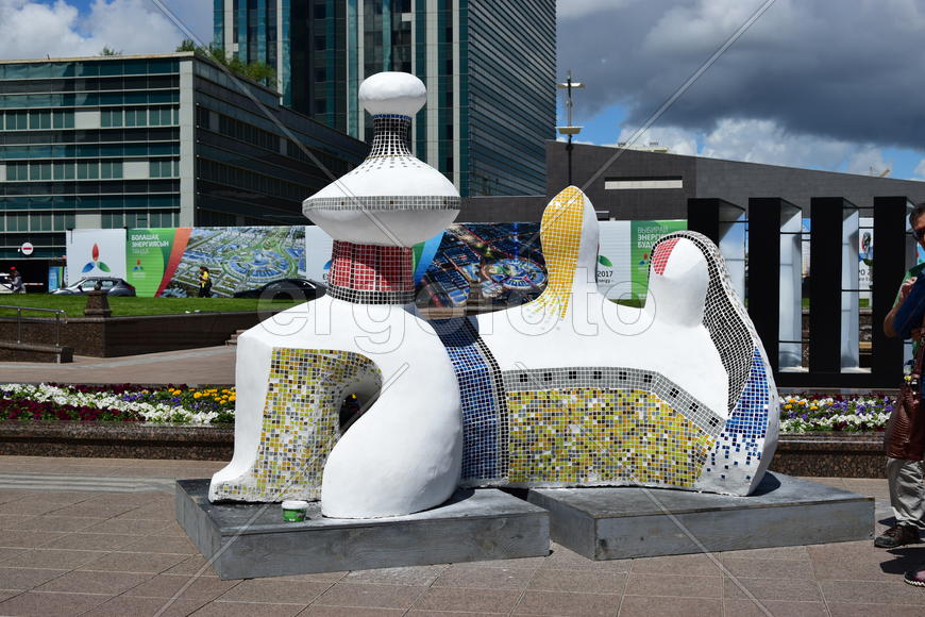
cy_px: 308
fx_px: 1310
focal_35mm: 51
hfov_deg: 38.9
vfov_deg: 26.5
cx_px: 462
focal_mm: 34
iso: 100
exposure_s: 1/500
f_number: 9
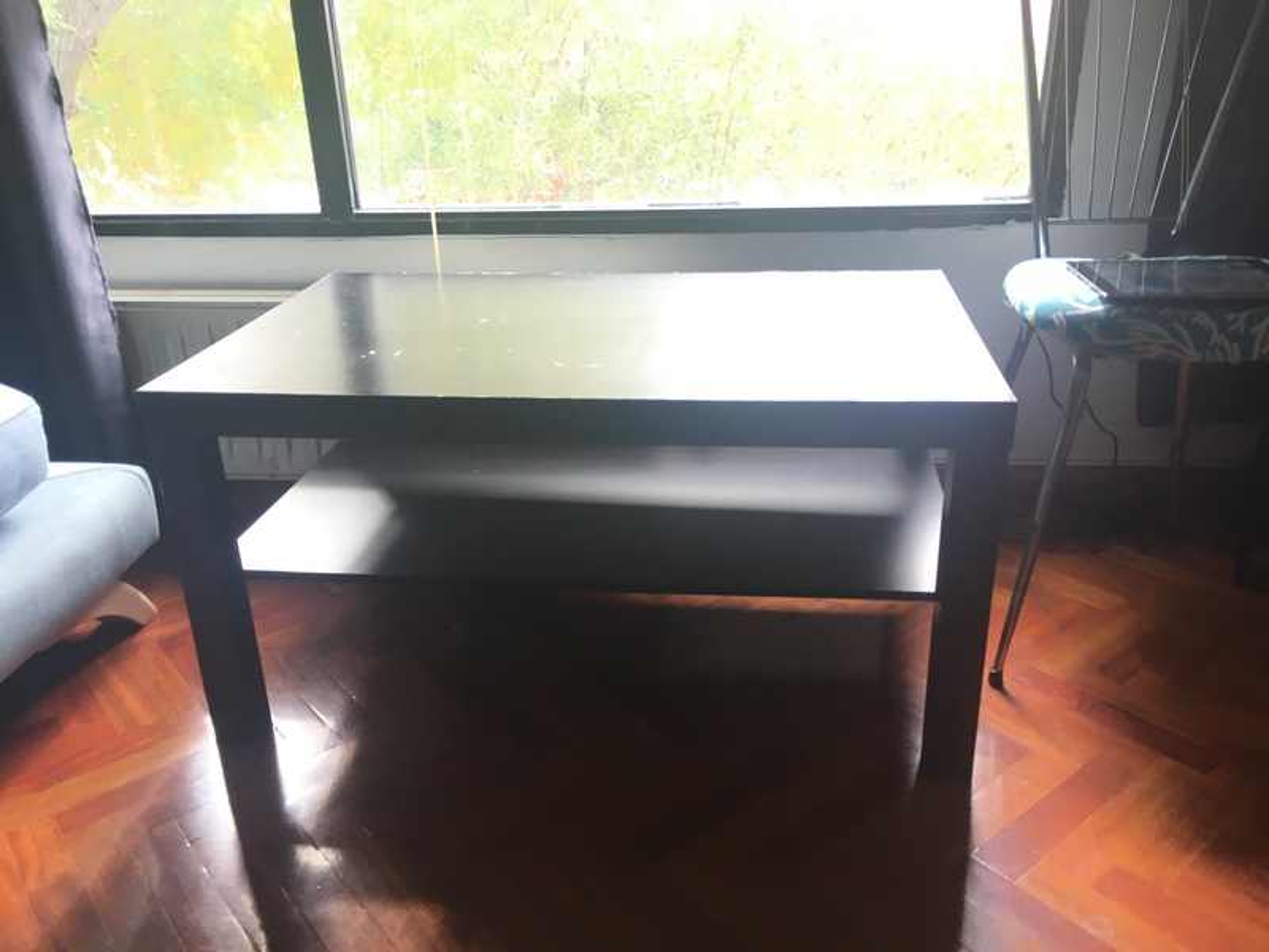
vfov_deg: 48.2
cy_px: 476
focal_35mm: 29
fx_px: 1063
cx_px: 634
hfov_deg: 61.7
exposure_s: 1/33
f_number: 2.2
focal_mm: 4.15
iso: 80
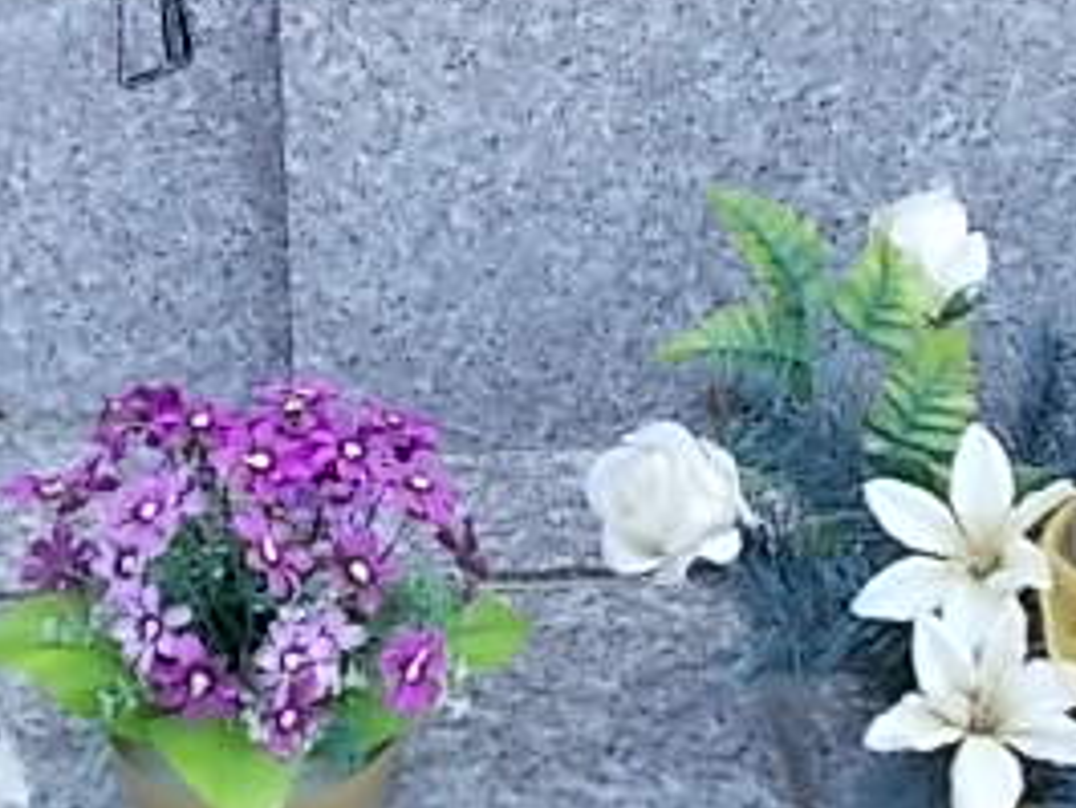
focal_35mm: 82
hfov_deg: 23.8
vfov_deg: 17.9
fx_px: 2550
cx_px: 447
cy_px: 166
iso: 80
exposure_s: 1/60
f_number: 3.6
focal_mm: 6
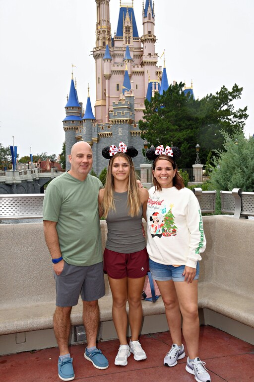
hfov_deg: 36.9
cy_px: 191
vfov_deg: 53.1
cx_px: 127
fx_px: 381
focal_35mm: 36
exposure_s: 1/250
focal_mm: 24
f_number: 9
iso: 400
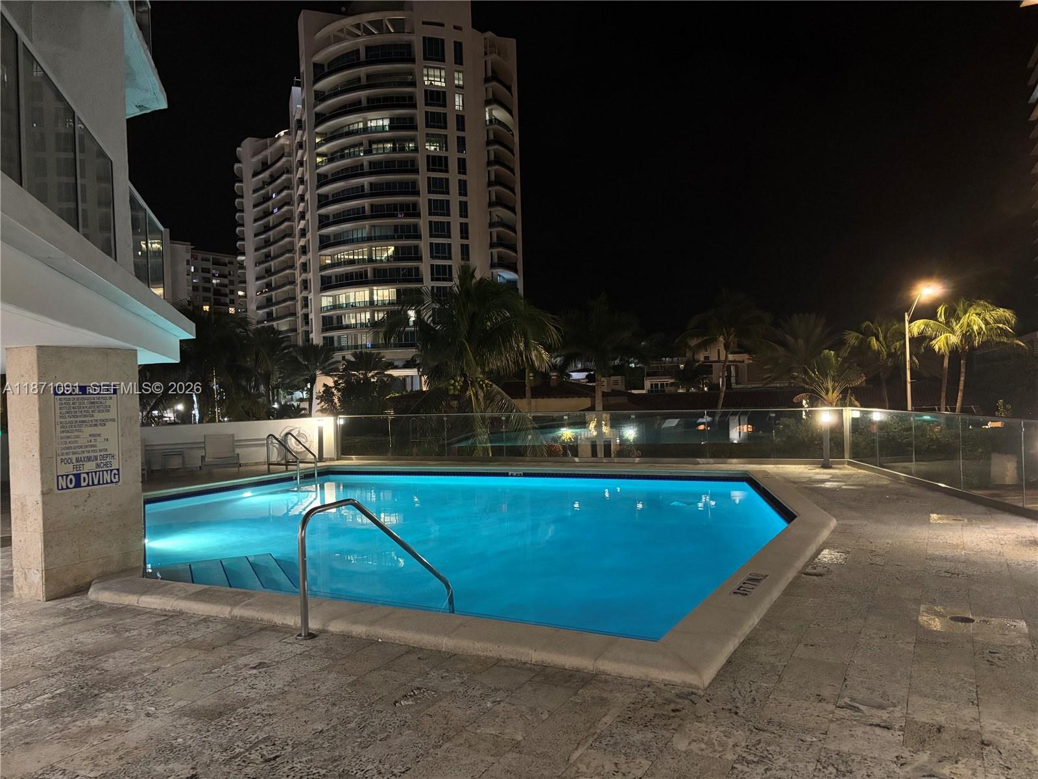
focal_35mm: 26
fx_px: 780
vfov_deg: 53.1
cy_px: 390
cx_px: 519
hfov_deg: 67.3
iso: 1000
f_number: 1.6
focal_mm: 5.96
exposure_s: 1/30
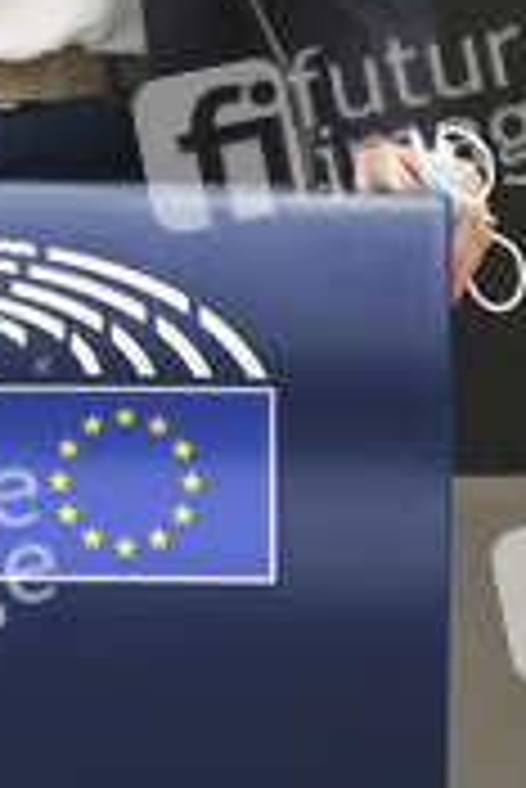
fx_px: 24978
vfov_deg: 1.8
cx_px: -43
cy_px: -99
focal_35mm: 1142
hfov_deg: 1.2
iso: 5000
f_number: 6.3
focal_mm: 500
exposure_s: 1/400
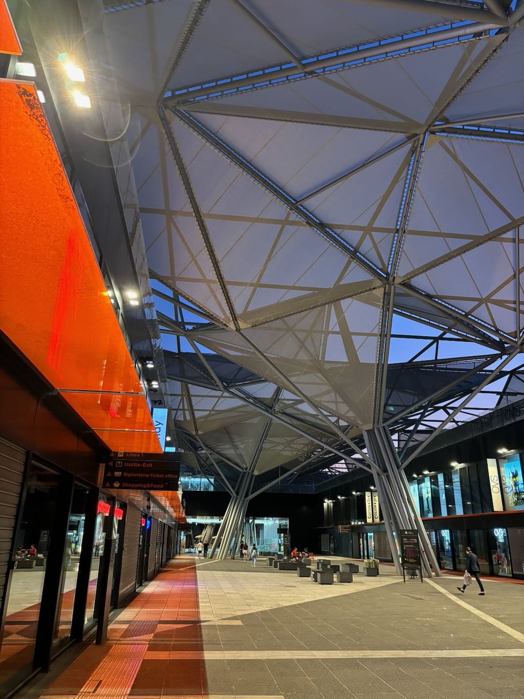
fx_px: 525
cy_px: 350
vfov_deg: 67.3
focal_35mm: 26
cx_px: 262
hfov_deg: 53.0
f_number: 1.6
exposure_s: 1/50
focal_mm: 5.96
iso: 500
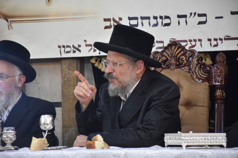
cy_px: 79
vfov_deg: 6.5
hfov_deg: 9.8
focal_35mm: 210
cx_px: 119
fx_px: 1388
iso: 1600
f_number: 5.6
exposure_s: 1/60
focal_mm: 140
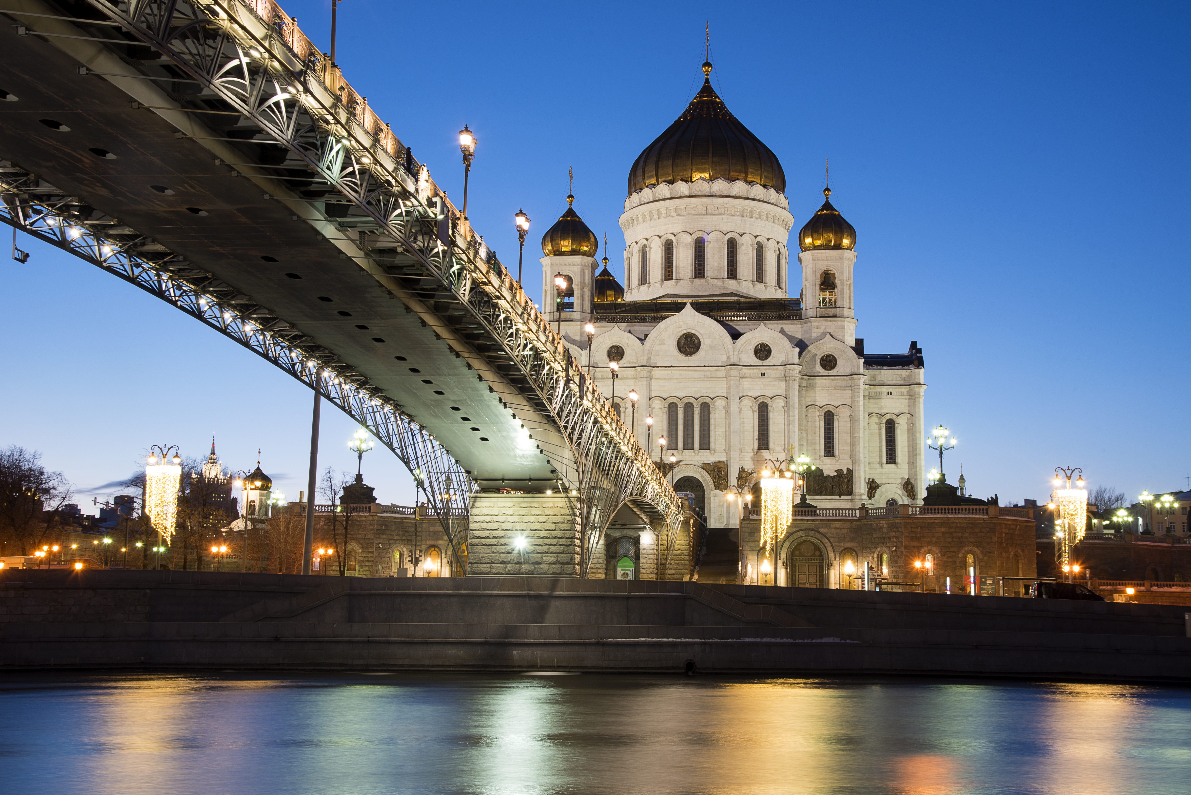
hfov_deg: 44.5
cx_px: 596
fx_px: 1456
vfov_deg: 30.5
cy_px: 398
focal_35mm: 44
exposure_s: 8
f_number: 16
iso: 100
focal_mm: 44
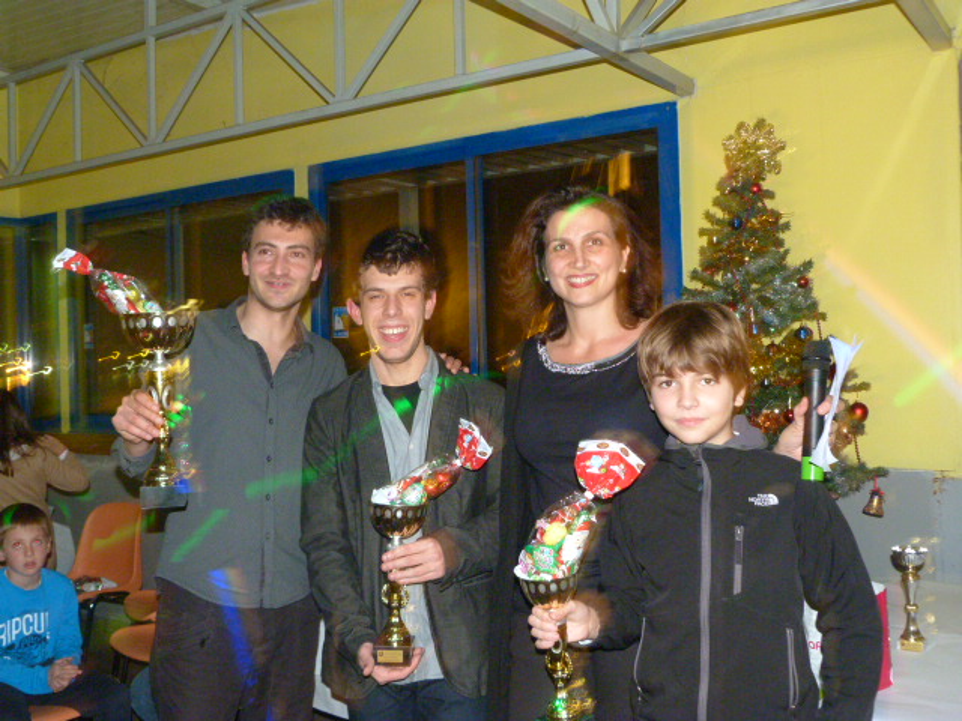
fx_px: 1000
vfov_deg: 39.7
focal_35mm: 36
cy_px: 360
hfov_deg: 51.4
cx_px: 481
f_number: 3.1
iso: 400
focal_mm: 6.5
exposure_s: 1/3.2
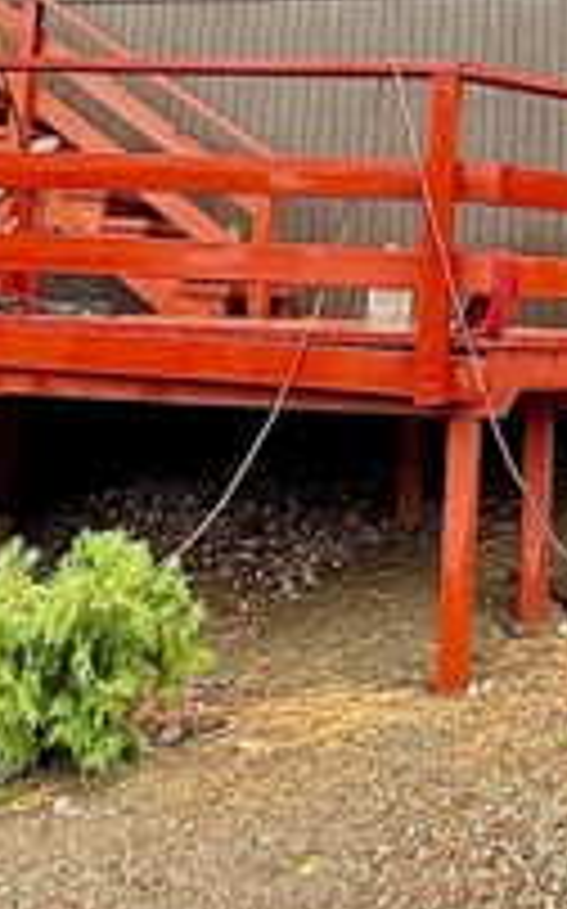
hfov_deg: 26.6
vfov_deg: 39.1
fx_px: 1164
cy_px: 63
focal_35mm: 47
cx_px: 486
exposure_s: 1/99
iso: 80
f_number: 2.2
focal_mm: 2.22
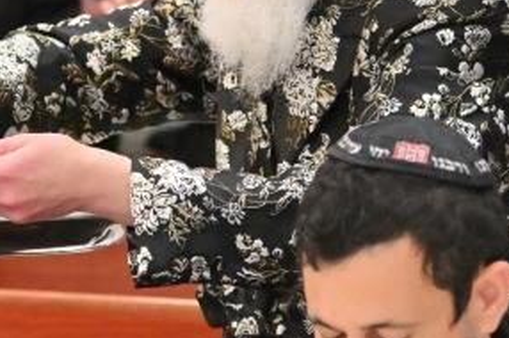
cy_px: -69
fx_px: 5310
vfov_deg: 3.6
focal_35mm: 376
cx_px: 251
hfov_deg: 5.5
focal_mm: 70
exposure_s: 1/2500
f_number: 2.8
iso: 2500
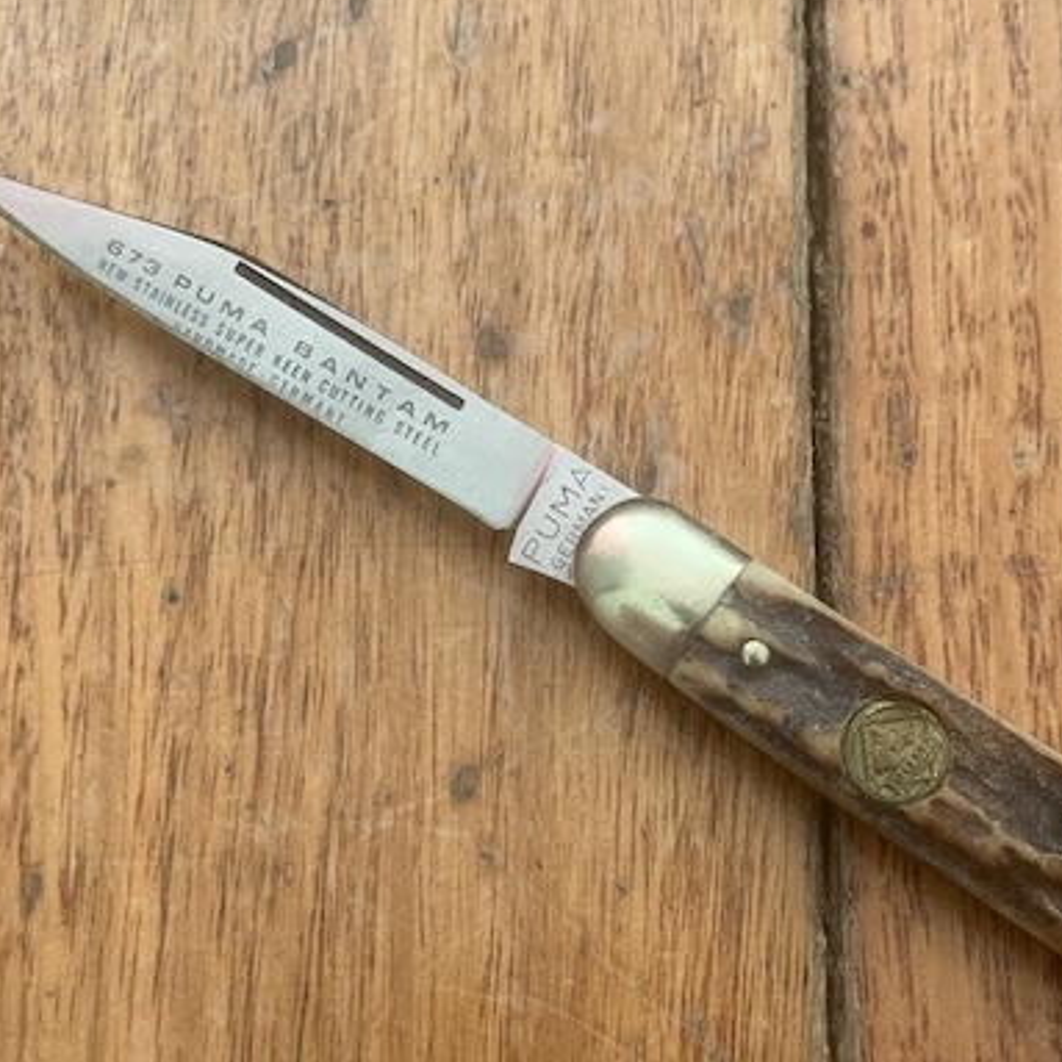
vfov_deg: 35.1
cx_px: 738
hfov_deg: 34.9
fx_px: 1666
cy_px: 688
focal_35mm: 48
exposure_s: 1/74
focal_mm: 4.25
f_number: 1.8
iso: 100
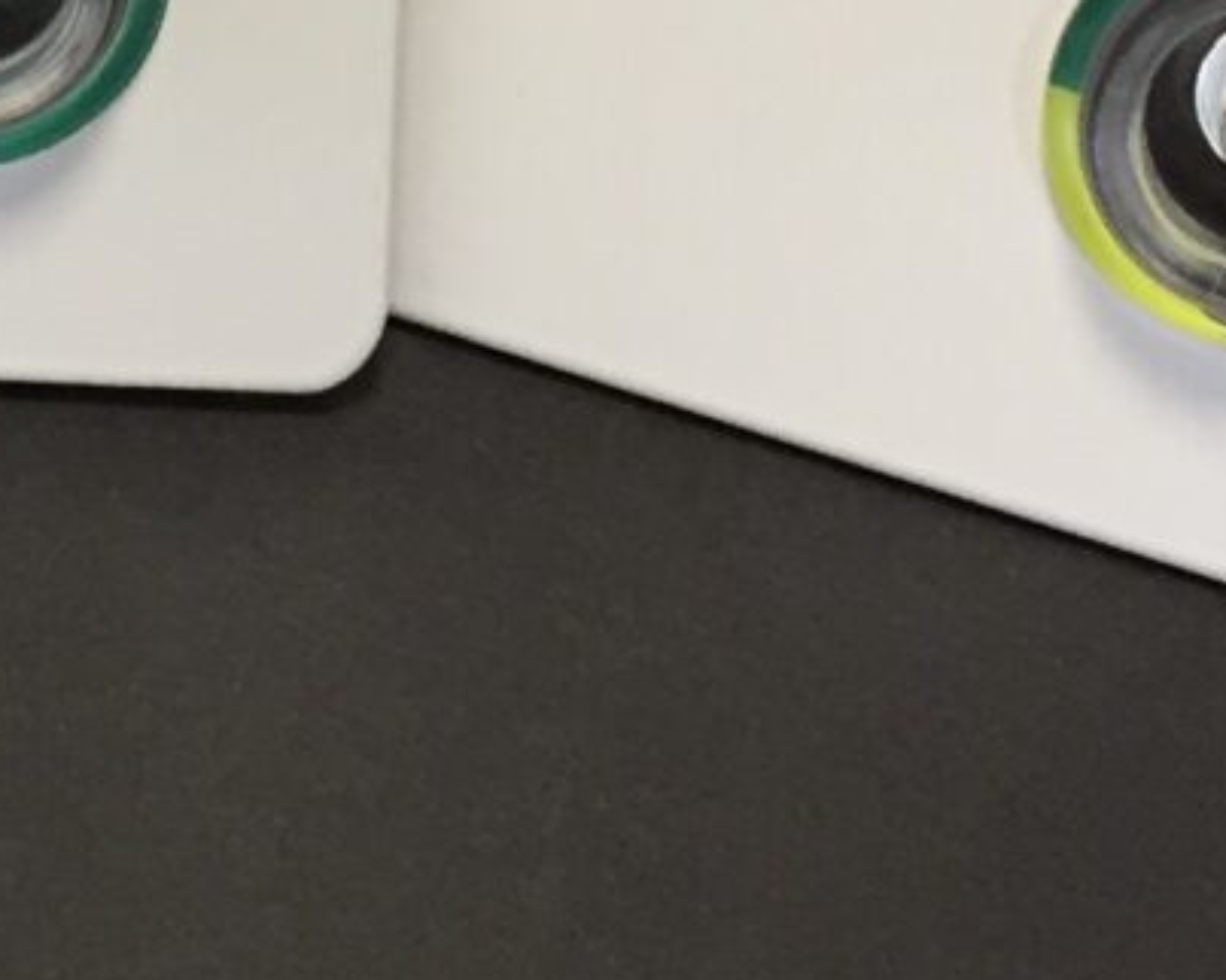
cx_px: -286
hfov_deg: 13.0
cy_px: -73
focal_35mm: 144
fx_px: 5222
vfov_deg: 10.6
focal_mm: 4.15
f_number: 2.2
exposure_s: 1/30
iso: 50
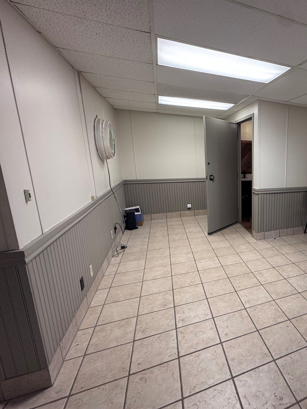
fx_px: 225
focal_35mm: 19
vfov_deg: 84.7
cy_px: 204
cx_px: 270
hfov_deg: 59.5
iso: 160
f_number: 2.2
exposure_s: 1/60
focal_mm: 2.22
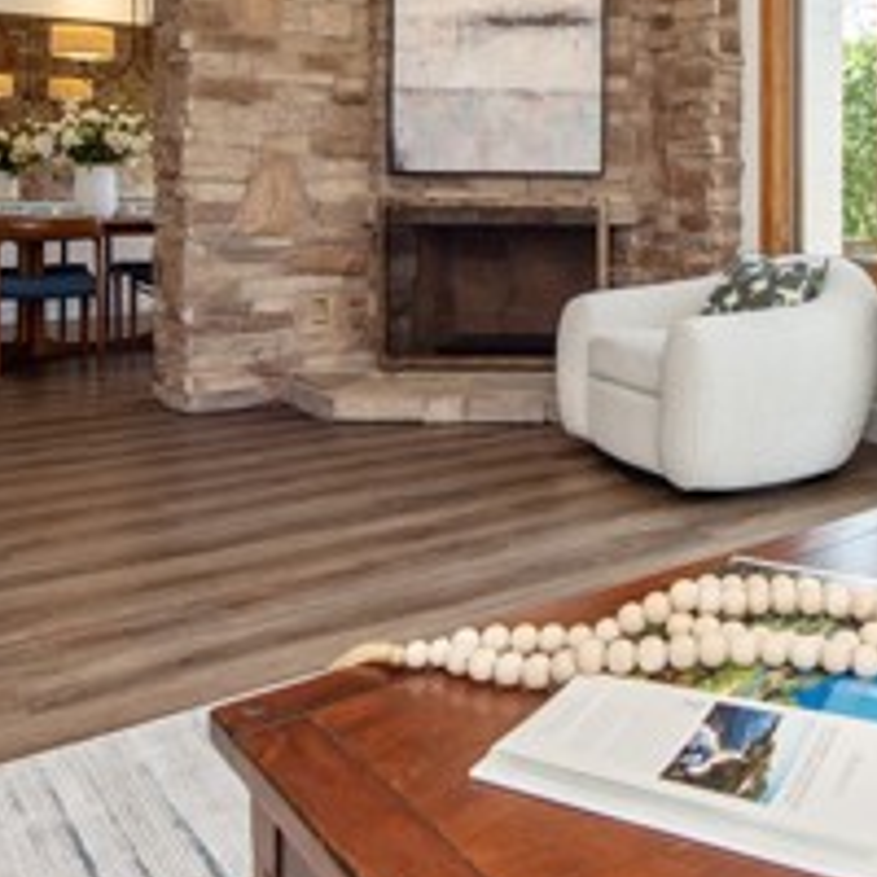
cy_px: 191
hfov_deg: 42.2
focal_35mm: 38
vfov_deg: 42.1
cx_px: 684
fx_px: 1089
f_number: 5.6
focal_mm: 14
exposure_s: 1/125
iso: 280
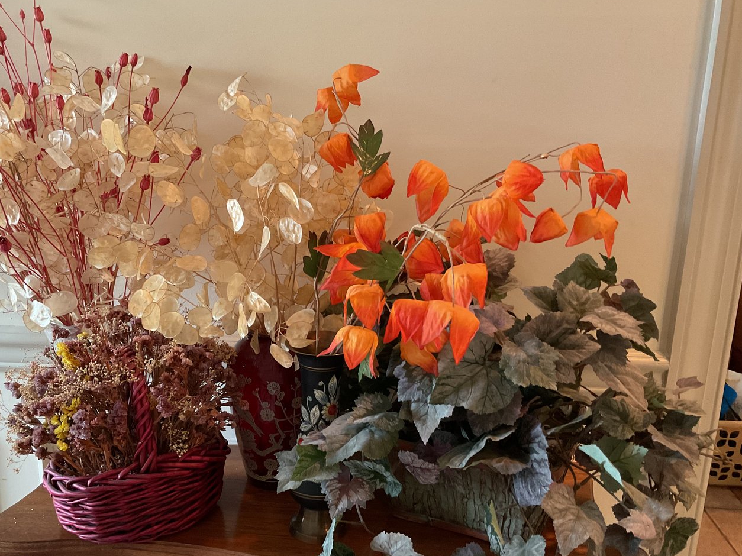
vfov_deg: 40.6
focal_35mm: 35
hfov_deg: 52.4
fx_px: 750
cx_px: 306
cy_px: 319
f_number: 1.8
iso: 250
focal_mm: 3
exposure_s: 1/60
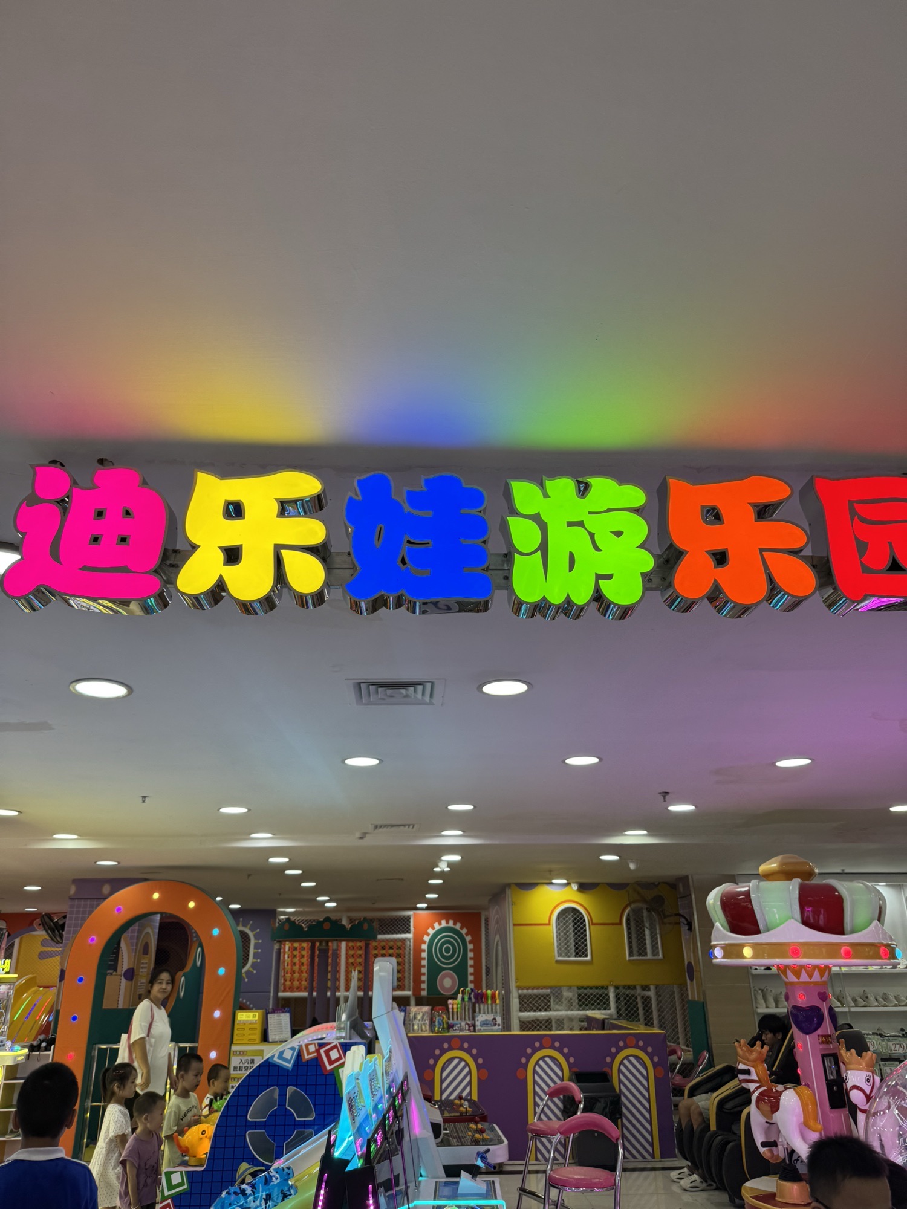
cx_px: 454
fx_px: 838
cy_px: 604
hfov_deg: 56.8
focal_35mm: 24
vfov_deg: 71.6
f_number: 1.78
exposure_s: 1/121
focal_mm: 6.76
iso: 50
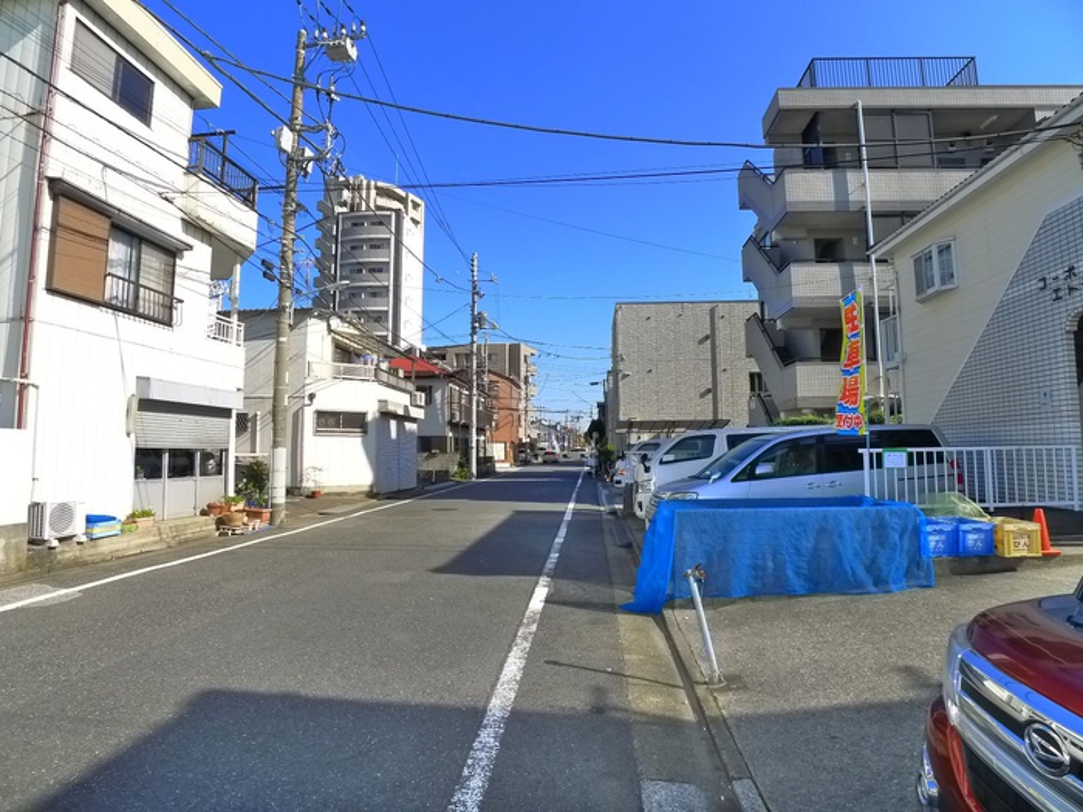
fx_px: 751
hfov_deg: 71.6
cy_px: 406
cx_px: 542
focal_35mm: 24
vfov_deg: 56.8
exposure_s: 1/800
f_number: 4
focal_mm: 5.1
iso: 400
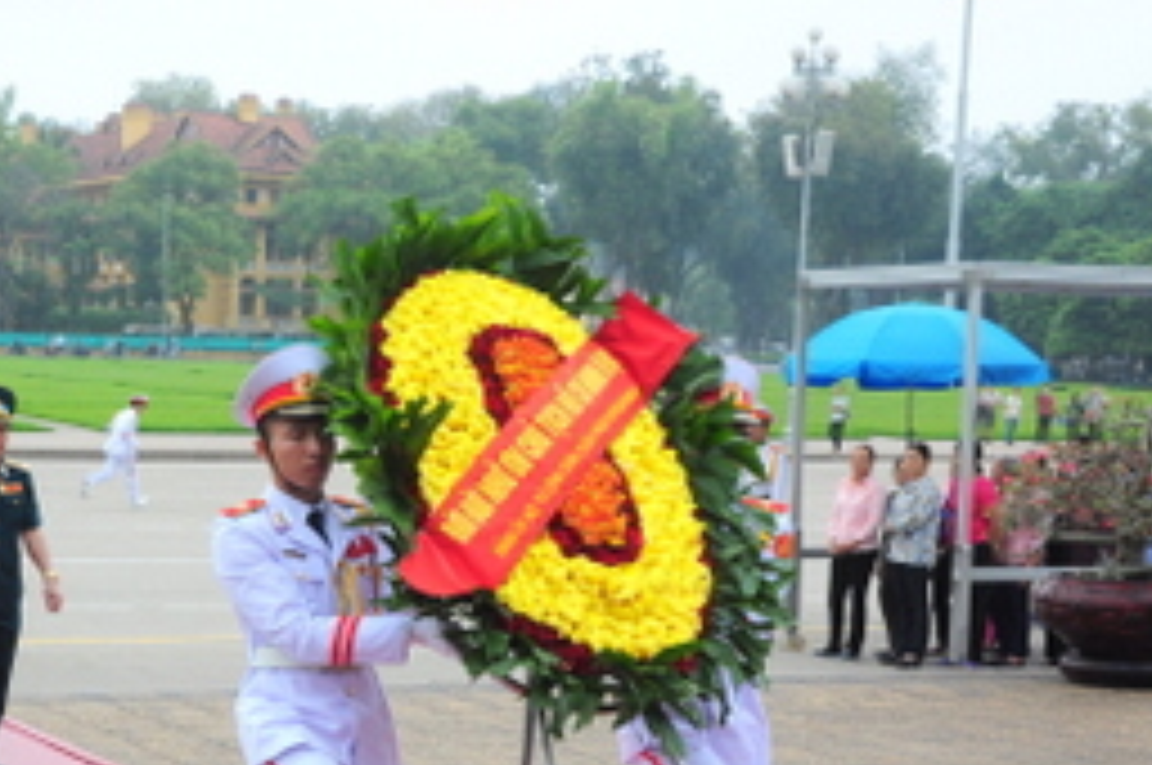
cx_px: 256
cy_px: 626
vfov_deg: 16.5
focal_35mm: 82
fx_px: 2621
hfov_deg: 24.5
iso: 400
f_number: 11
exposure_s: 1/125
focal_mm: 28
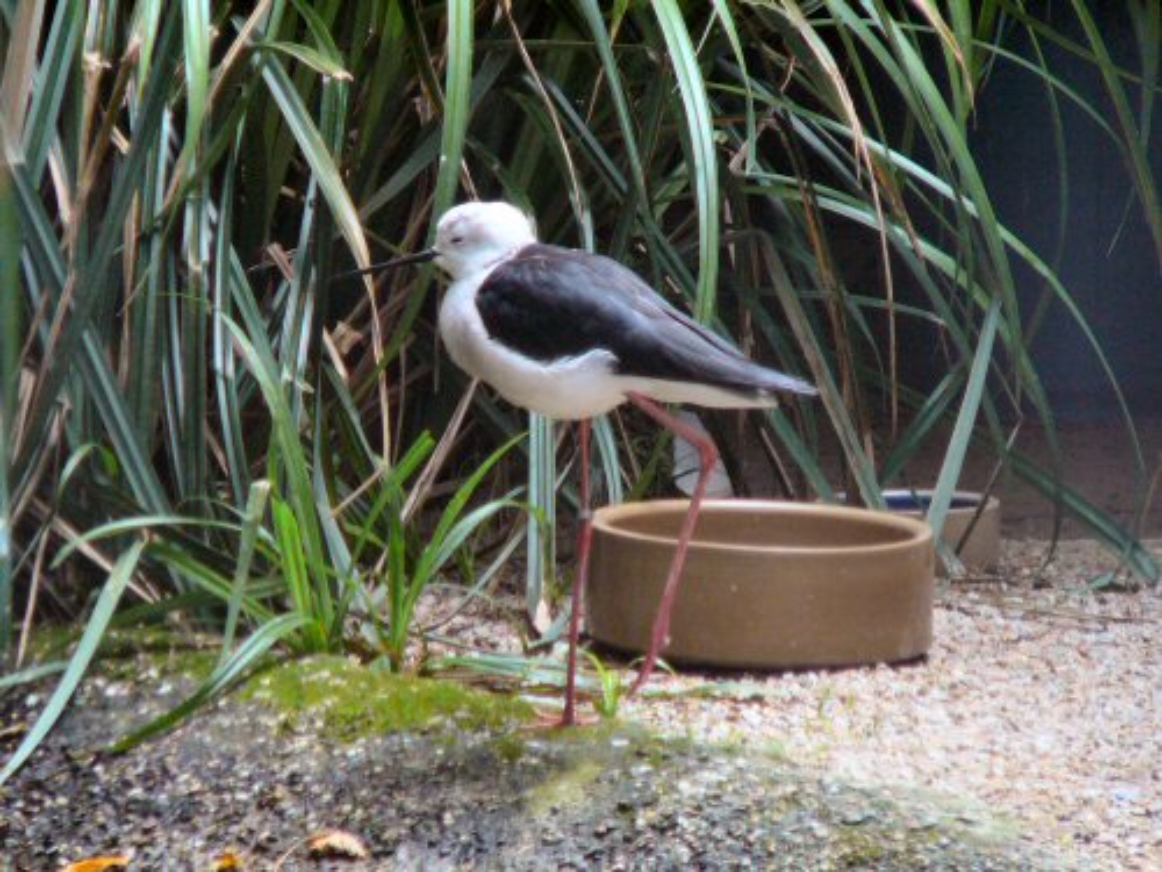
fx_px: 11749
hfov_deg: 5.7
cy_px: 436
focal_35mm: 350
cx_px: 581
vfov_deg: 4.2
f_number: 4.2
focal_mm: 52
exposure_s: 1/60
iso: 200
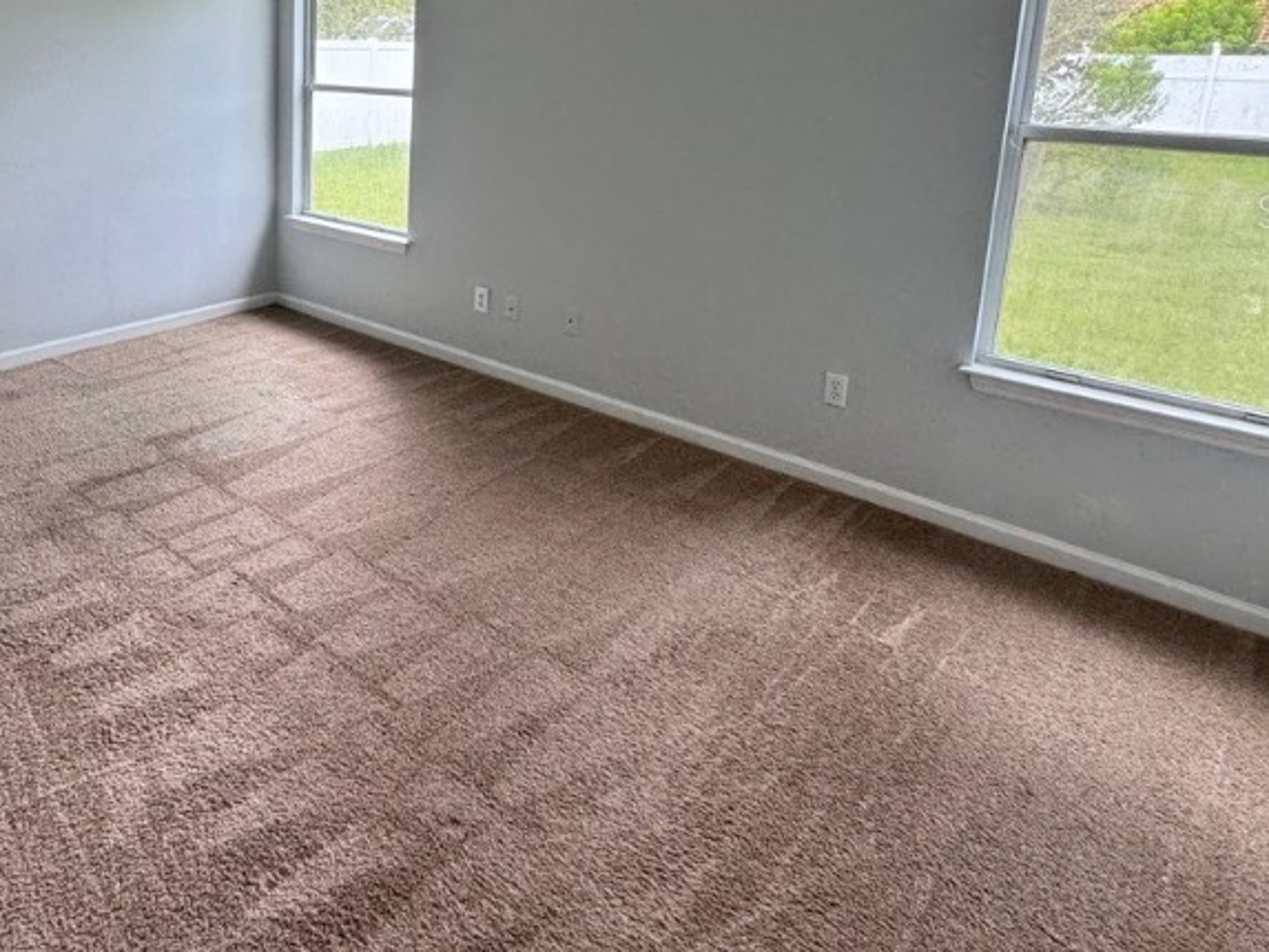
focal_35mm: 25
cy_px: 210
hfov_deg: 65.5
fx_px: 917
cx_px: 332
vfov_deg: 51.9
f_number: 2.2
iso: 50
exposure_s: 1/120
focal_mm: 2.22
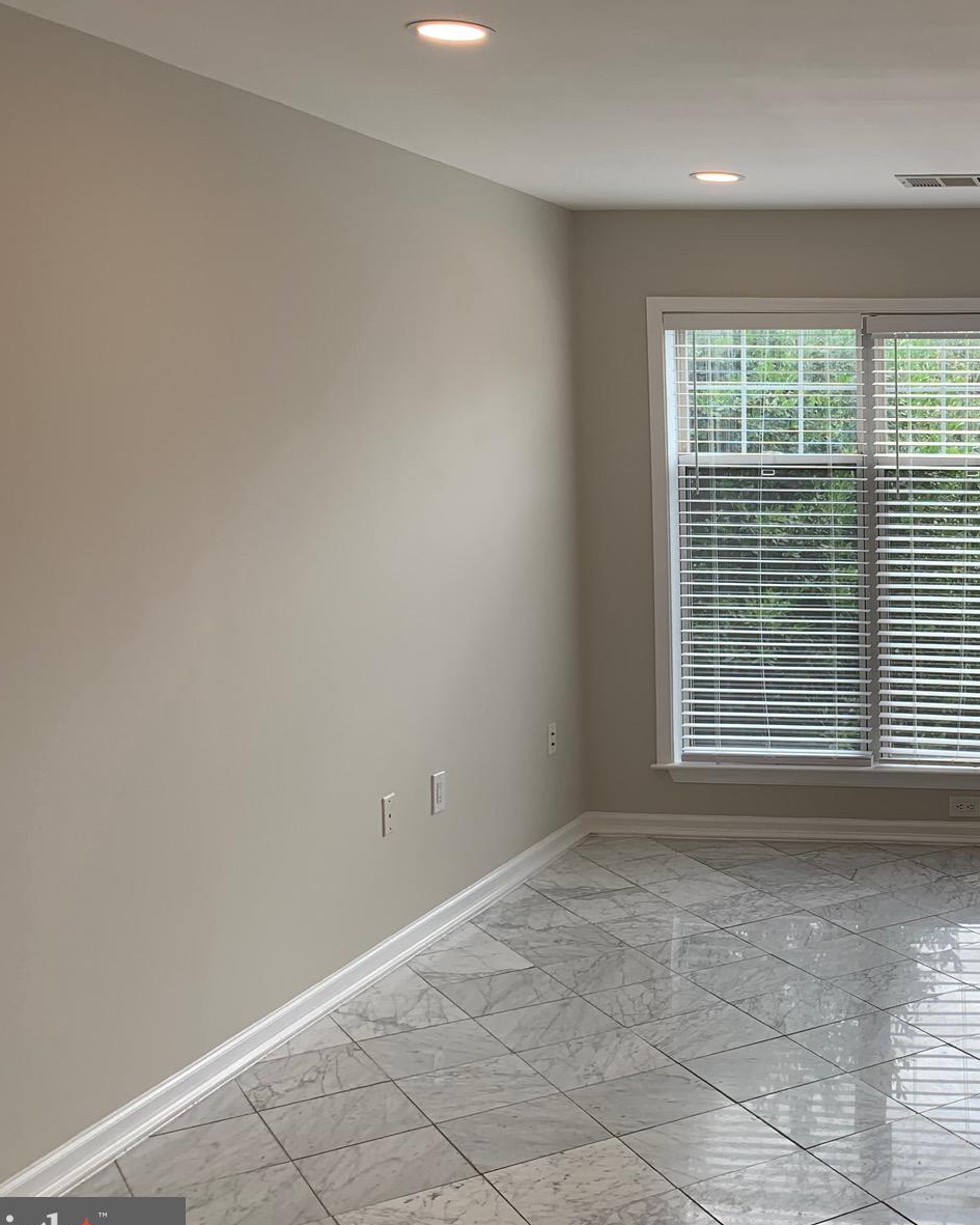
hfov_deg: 31.5
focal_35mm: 44
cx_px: 988
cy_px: 485
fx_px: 1595
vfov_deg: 41.8
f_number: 1.8
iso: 25
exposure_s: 1/156
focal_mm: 4.25
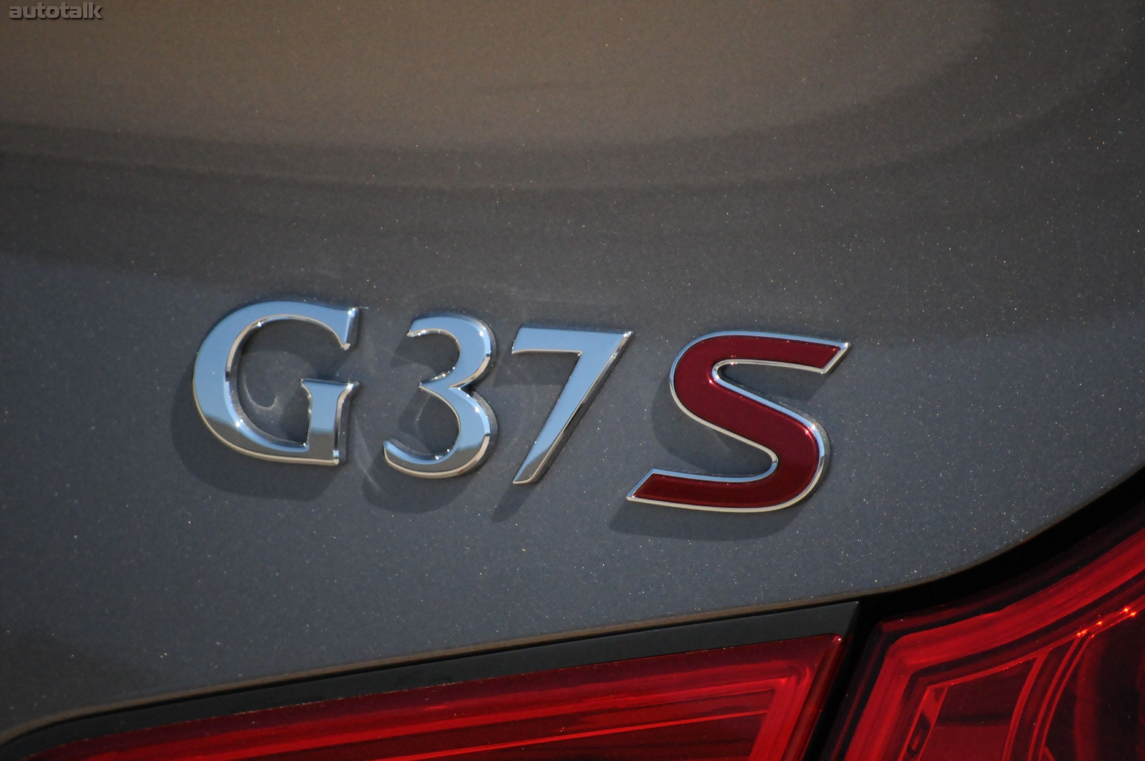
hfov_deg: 6.9
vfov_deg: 4.6
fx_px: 9531
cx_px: 572
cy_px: 380
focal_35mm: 300
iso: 2000
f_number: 5.6
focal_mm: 200
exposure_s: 1/8000
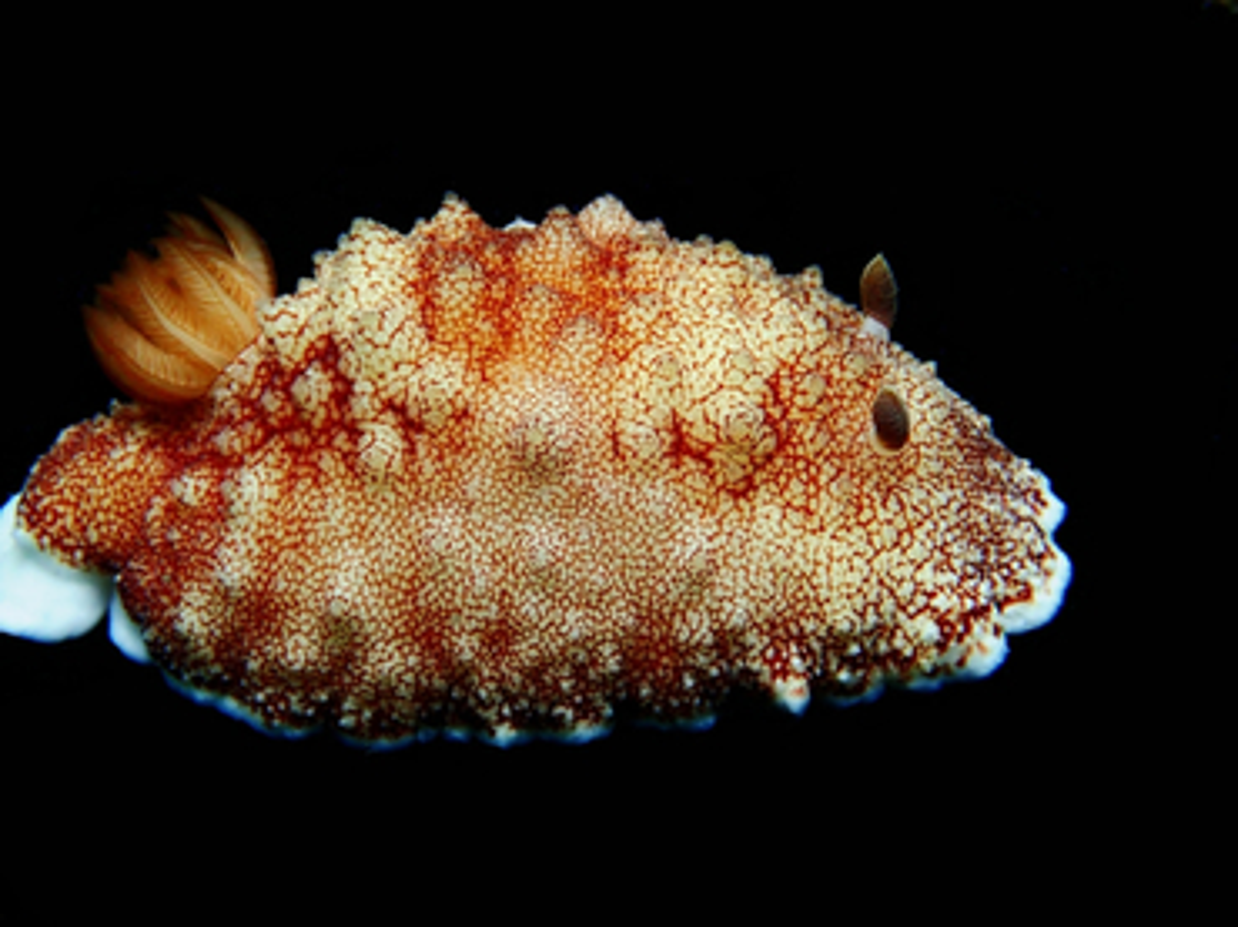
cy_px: 464
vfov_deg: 25.6
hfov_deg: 33.8
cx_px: 619
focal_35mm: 57
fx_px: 2037
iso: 100
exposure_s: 1/250
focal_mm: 10.29
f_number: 5
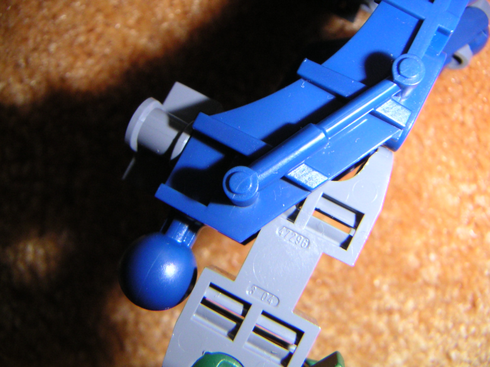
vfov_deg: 36.8
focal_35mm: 39
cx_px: 245
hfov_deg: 47.9
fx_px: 552
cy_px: 184
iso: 200
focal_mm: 5.1
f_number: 6.7
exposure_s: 1/45
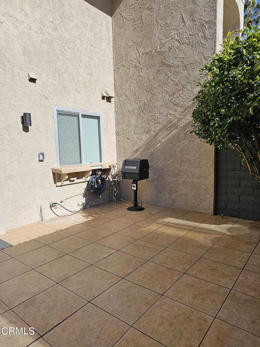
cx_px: 130
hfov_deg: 58.9
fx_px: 230
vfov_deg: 73.9
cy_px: 174
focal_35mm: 23
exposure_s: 1/1215
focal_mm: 6.3
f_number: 1.7
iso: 20
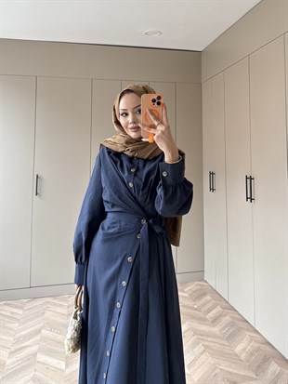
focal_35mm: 24
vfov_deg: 71.6
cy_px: 192
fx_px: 266
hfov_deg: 56.8
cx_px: 144
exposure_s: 1/66
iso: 200
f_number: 1.78
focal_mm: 6.76
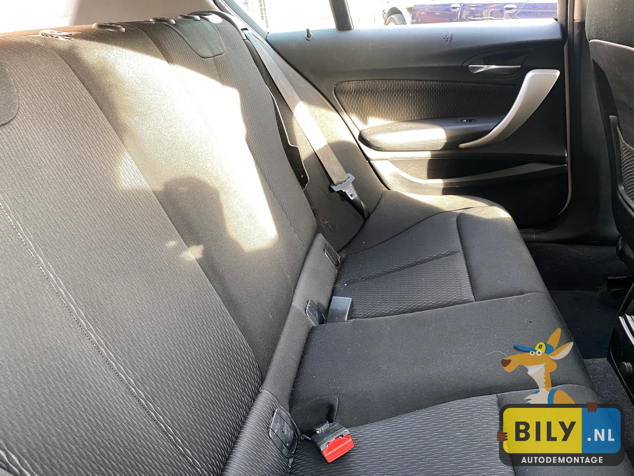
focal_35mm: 26
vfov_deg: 53.1
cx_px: 317
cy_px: 238
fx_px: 476
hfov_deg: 67.3
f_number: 1.8
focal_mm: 4.25
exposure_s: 1/98
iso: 125
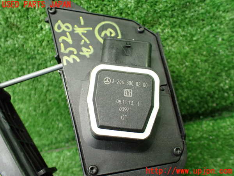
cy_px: 88
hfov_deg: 60.0
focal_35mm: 30
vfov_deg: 46.8
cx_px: 117
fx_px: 203
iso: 800
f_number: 2.3
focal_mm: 5.4
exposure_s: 1/80
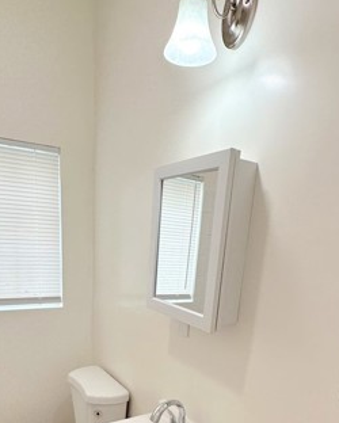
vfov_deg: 57.7
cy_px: 336
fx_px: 351
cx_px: 157
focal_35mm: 28
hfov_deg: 51.5
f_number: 2.2
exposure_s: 1/120
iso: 50
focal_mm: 2.22
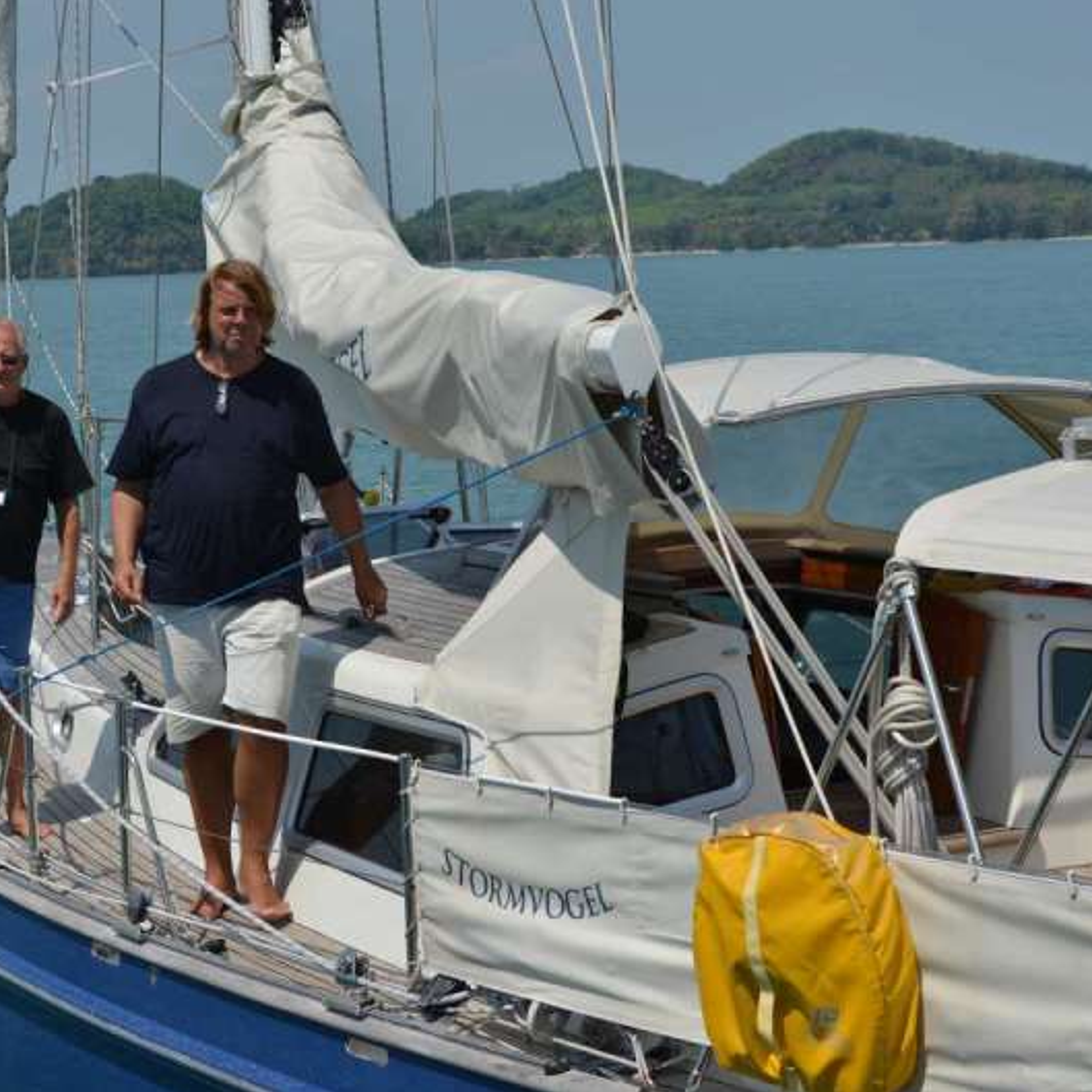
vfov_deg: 19.3
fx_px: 3212
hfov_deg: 19.3
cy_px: 545
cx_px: 454
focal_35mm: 90
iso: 100
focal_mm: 70
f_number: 10
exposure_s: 1/400
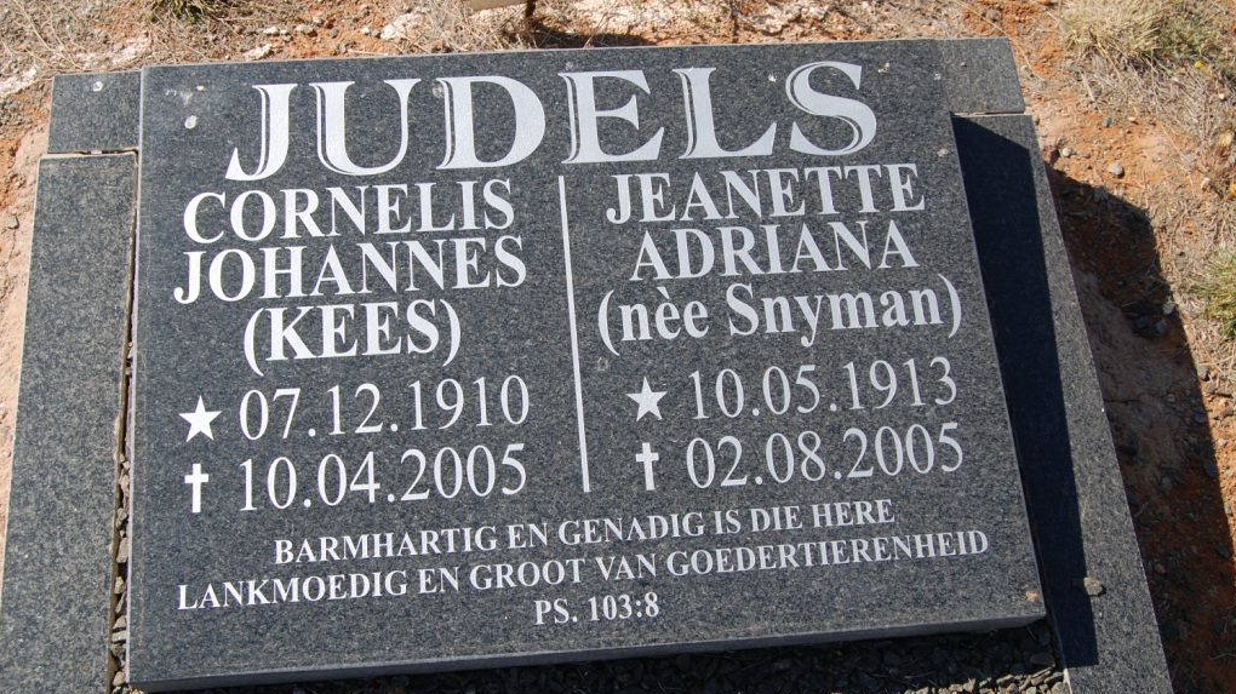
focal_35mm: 41
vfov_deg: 29.0
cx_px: 618
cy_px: 354
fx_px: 1343
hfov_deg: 49.4
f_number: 8
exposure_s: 1/250
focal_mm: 26
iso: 200
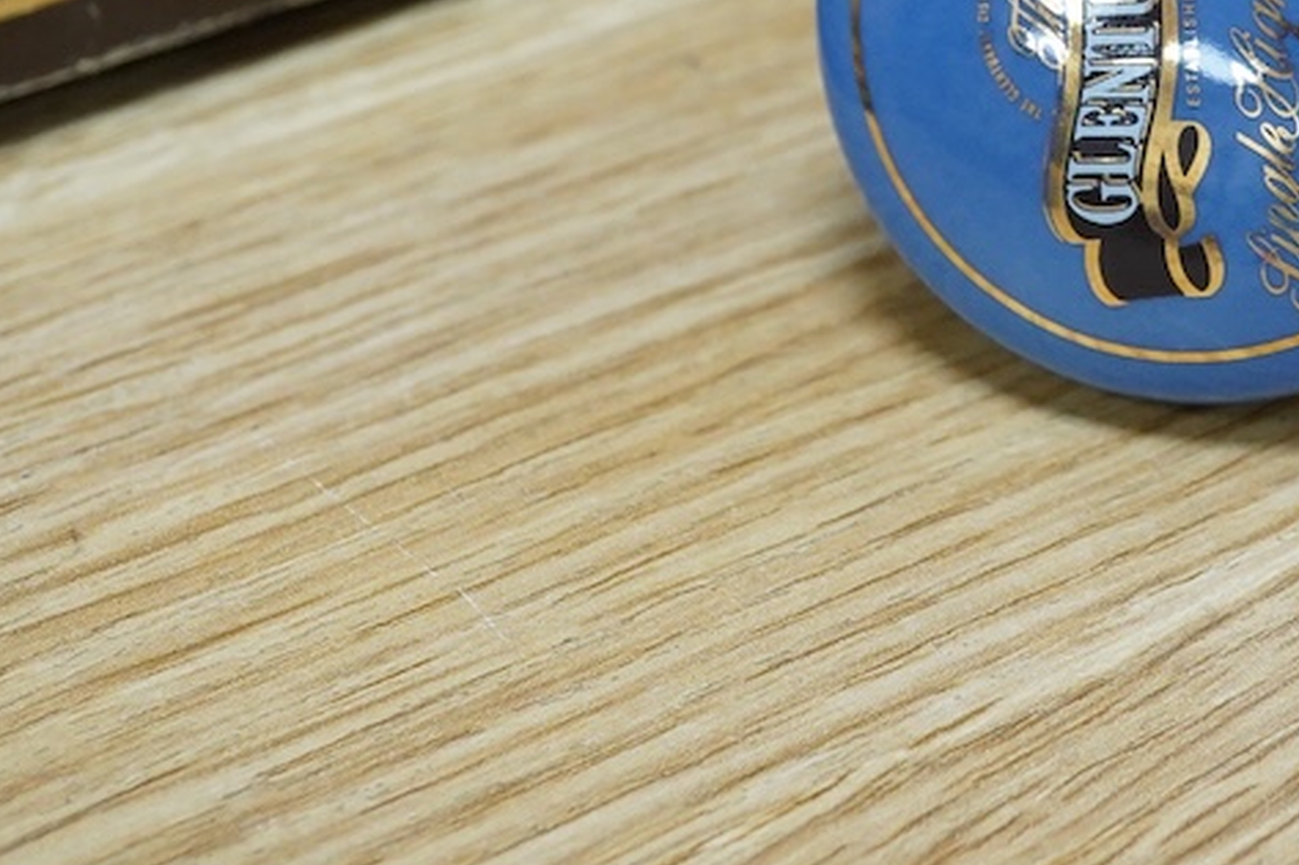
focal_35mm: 107
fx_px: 3859
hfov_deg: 18.6
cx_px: 1300
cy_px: -135
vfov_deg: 12.5
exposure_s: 1/200
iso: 2500
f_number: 9
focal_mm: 30
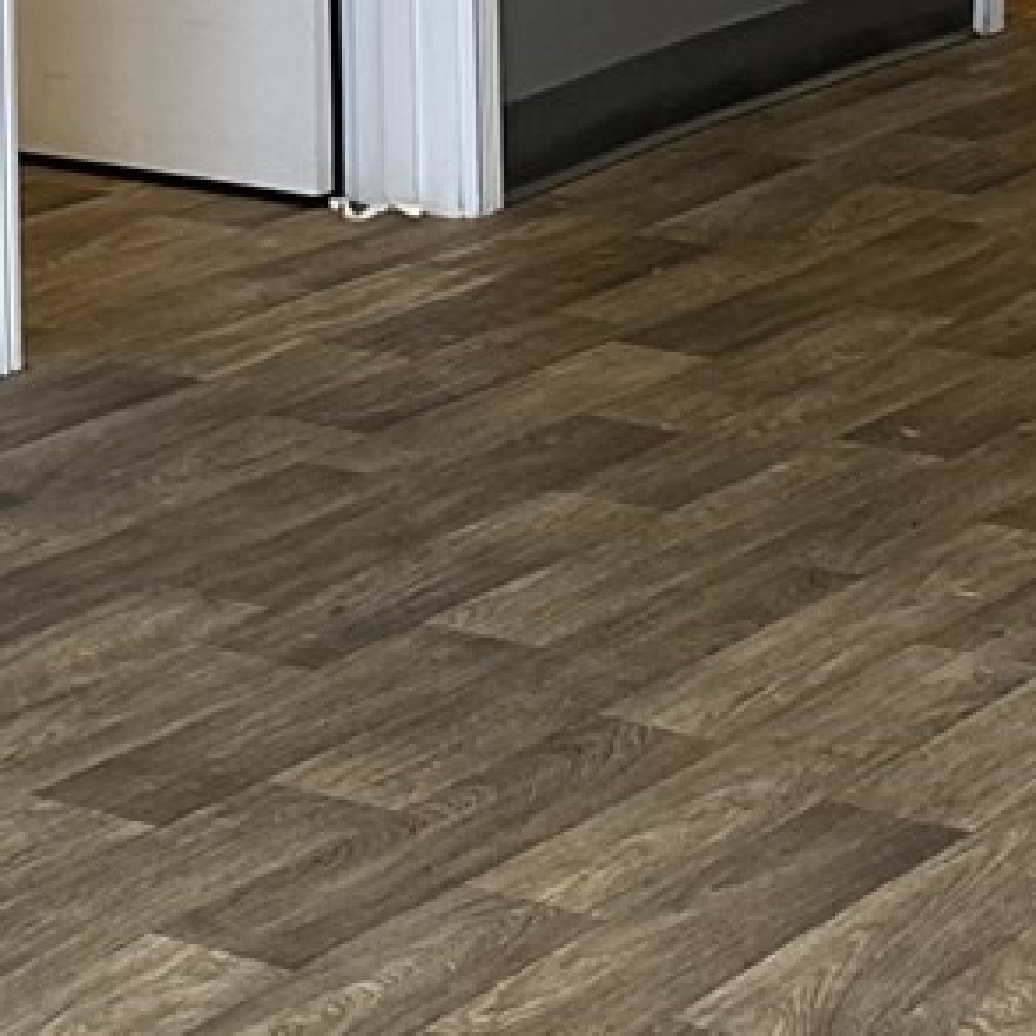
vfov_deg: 10.9
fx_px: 5011
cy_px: -909
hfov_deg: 11.3
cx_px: -578
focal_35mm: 148
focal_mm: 6.86
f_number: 1.78
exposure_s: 1/120
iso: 100
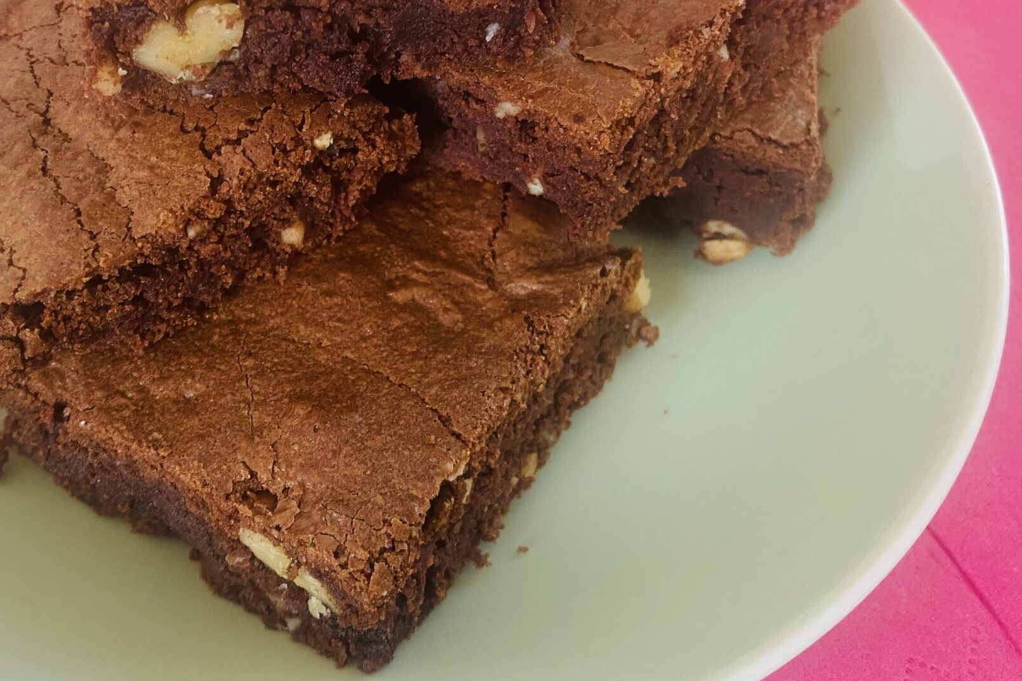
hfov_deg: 45.0
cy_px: 171
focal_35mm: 43
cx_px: 381
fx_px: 1221
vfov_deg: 30.7
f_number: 1.8
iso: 125
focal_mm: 4.25
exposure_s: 1/60
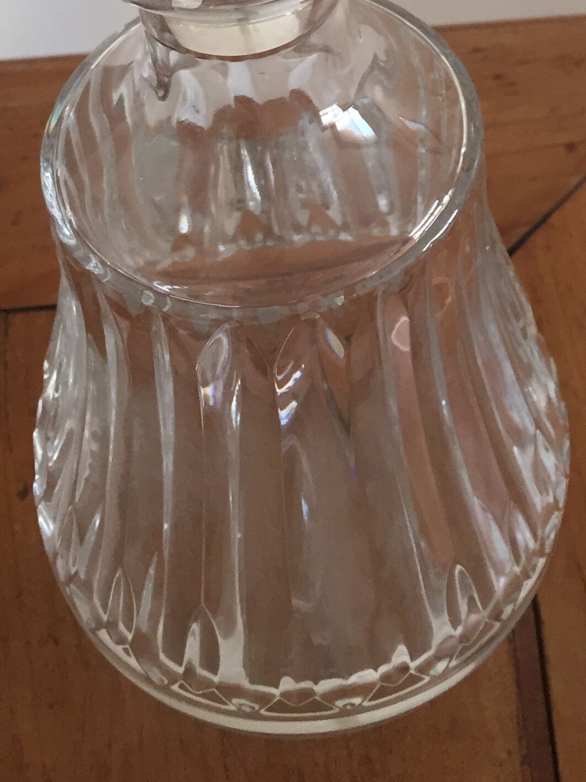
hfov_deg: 21.9
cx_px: 362
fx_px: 1512
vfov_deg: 26.4
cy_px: -106
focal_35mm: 67
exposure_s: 1/33
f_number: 2.2
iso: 100
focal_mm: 4.15
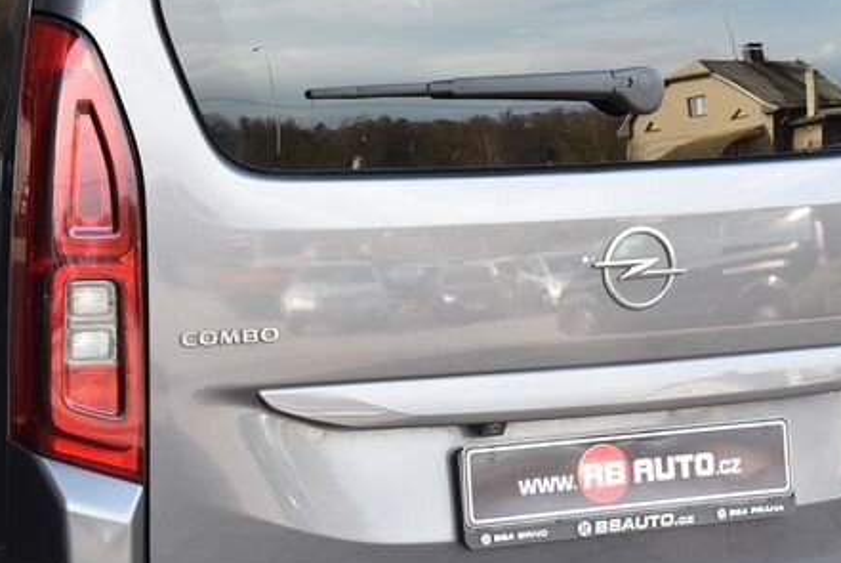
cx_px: 311
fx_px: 2713
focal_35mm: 116
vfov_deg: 11.8
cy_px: 263
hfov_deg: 17.6
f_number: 6.3
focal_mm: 50
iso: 500
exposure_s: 1/160
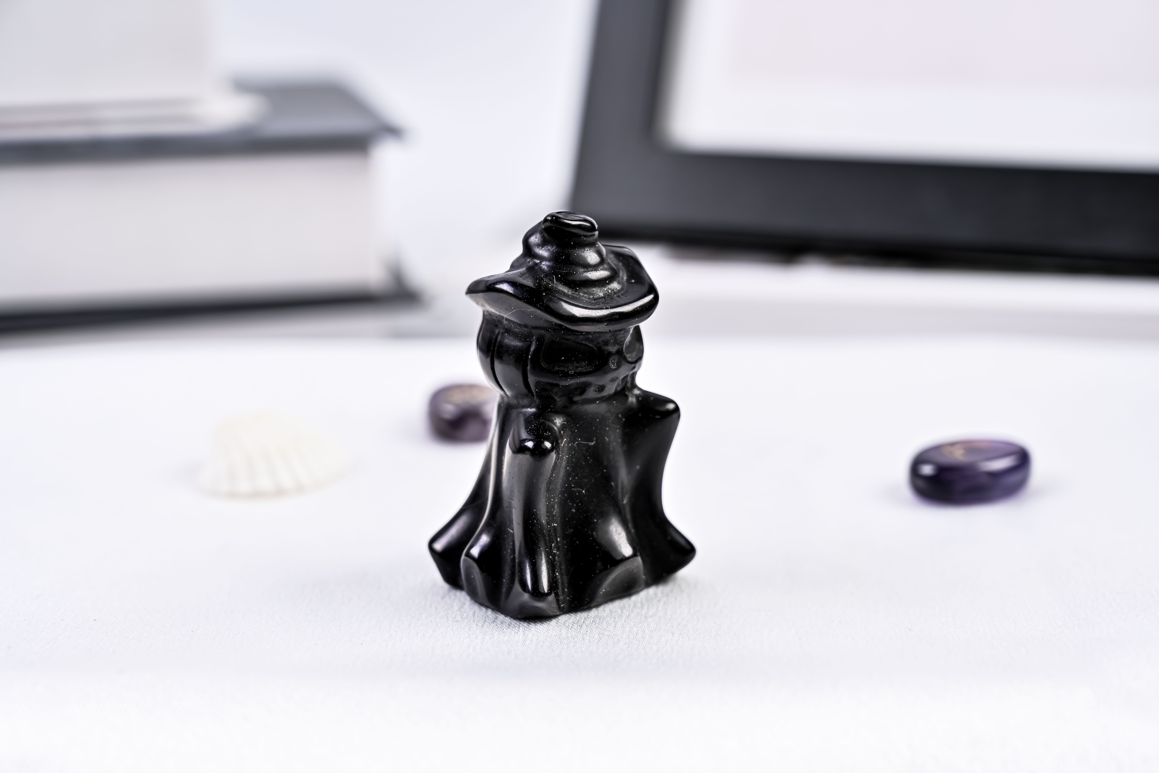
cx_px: 580
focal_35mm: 70
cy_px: 386
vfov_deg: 19.5
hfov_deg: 28.8
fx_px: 2253
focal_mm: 70
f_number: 7.1
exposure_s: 1/100
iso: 64
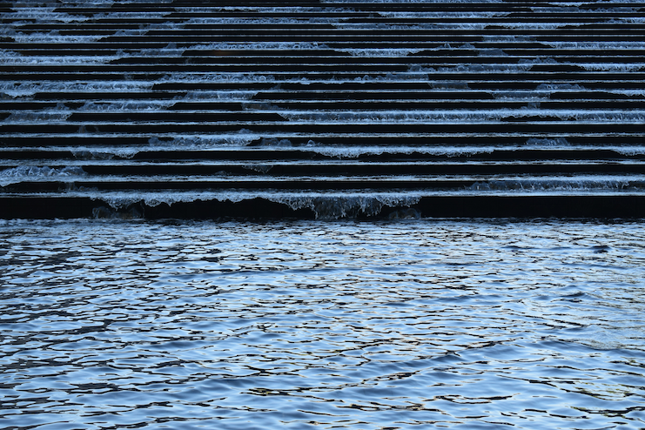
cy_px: 213
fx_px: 1496
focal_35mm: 84
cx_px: 319
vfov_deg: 16.4
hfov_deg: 24.3
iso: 400
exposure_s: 1/200
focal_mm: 55
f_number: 10
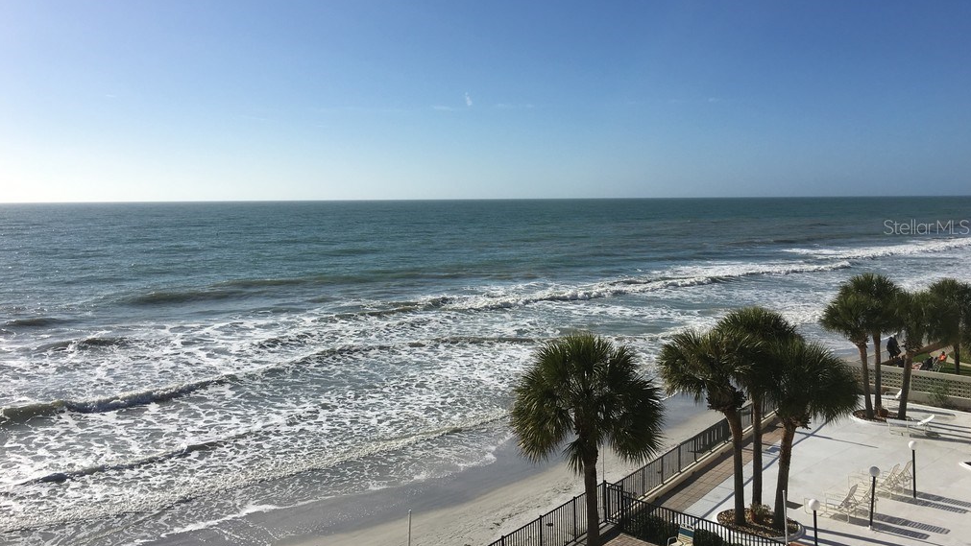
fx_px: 824
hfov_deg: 61.0
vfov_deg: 36.6
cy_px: 226
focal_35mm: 32
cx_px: 482
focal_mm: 4.15
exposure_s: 1/3846
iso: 25
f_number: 2.2
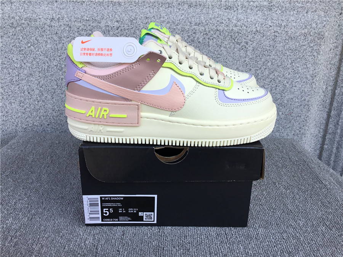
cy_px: 128
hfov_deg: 58.4
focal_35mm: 31
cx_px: 172
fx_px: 307
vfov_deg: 45.4
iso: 25
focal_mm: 3.3
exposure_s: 1/426
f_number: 2.4
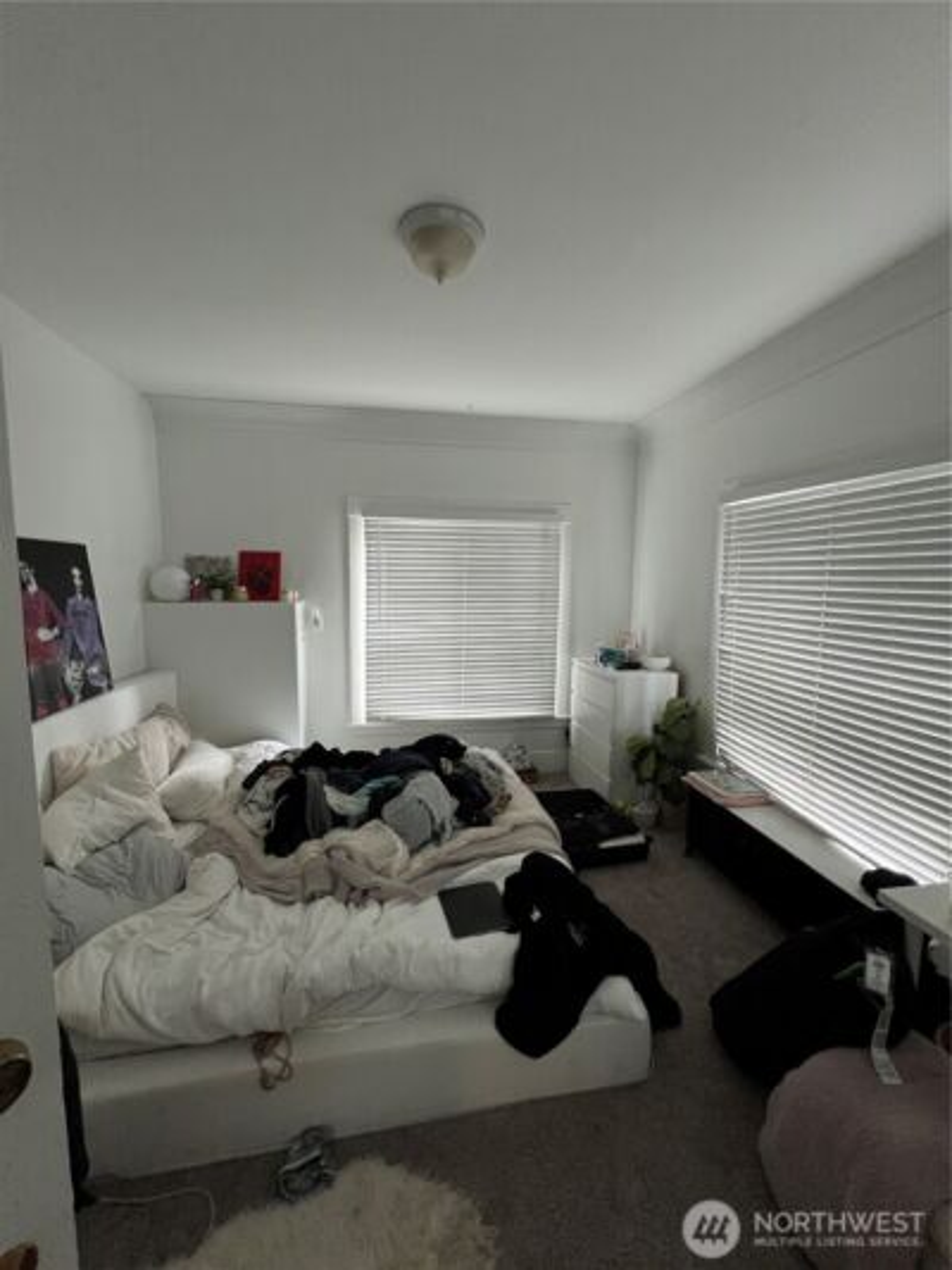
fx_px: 477
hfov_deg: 89.9
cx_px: 476
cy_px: 635
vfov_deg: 106.2
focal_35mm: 13
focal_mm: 1.57
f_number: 1.8
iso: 400
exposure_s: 1/60
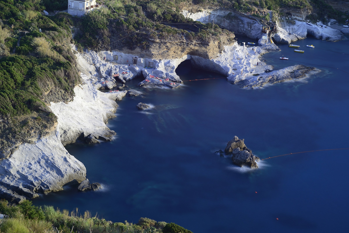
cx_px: 174
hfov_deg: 23.9
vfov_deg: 16.1
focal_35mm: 85
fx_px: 824
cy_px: 116
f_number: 13
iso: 320
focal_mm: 85
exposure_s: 25
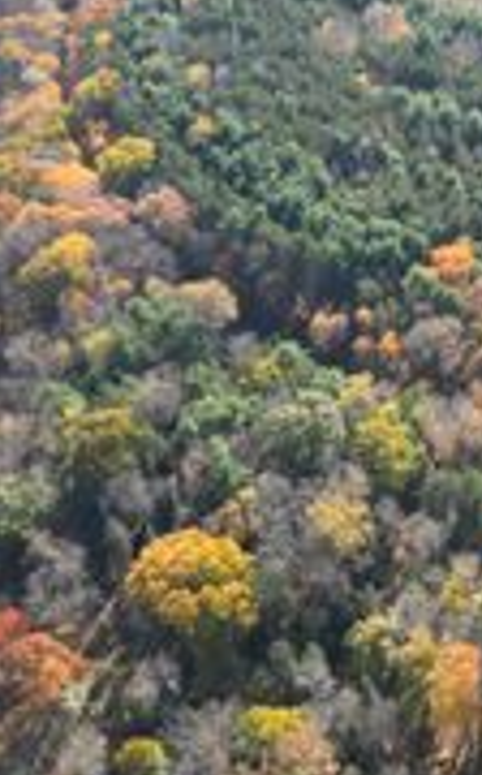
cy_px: 235
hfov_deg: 20.0
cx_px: 575
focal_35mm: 61
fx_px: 1286
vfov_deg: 33.1
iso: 120
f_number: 1.7
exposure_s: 1/640
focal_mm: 6.72
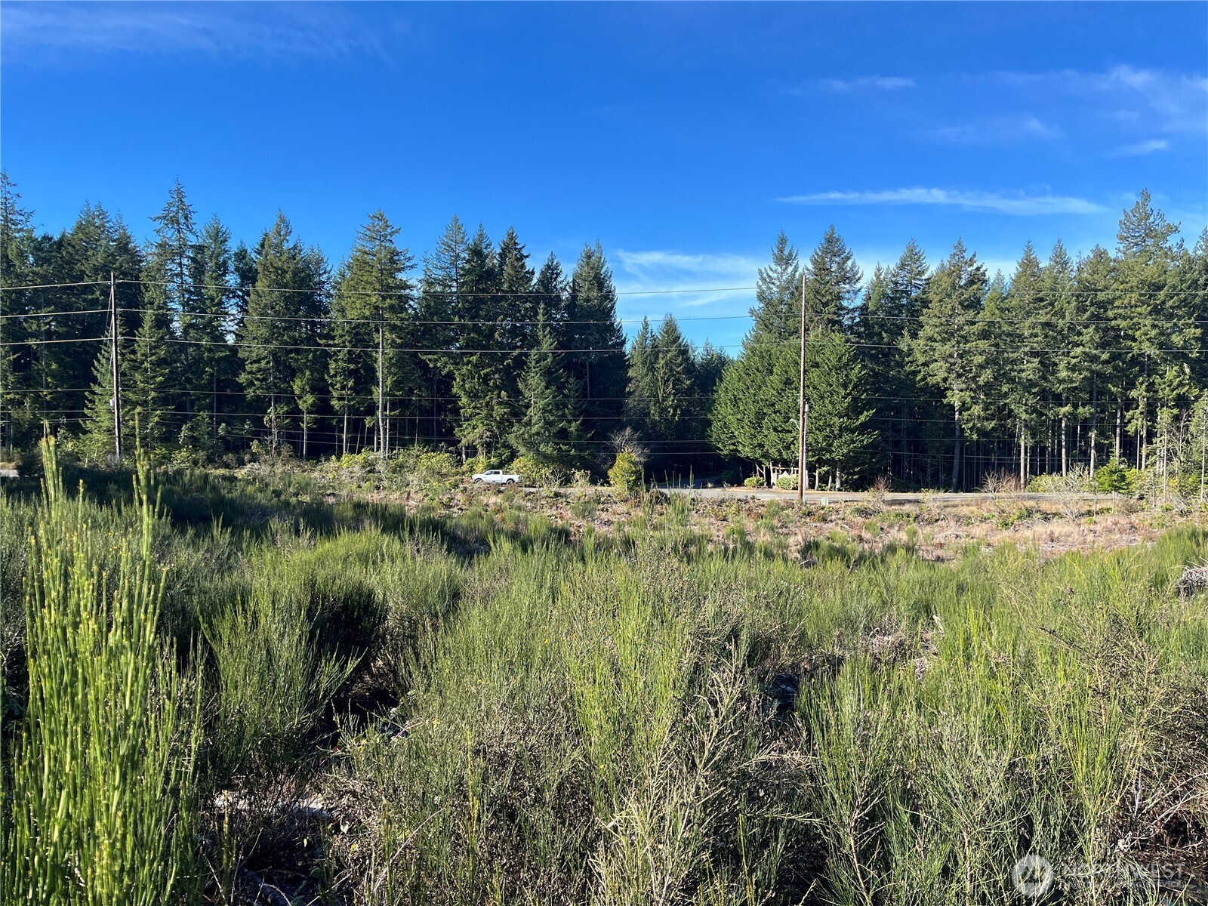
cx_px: 604
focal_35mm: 26
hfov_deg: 67.3
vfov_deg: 53.1
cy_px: 453
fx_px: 907
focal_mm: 5.1
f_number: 1.6
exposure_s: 1/1422
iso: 50
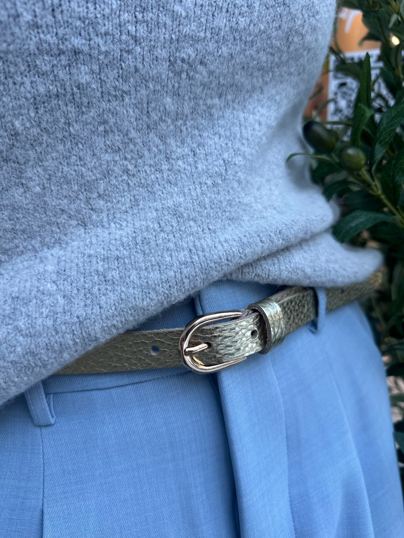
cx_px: 202
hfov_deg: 56.8
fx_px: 373
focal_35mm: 24
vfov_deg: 71.6
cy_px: 269
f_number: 1.78
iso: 64
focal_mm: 6.86
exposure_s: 1/121
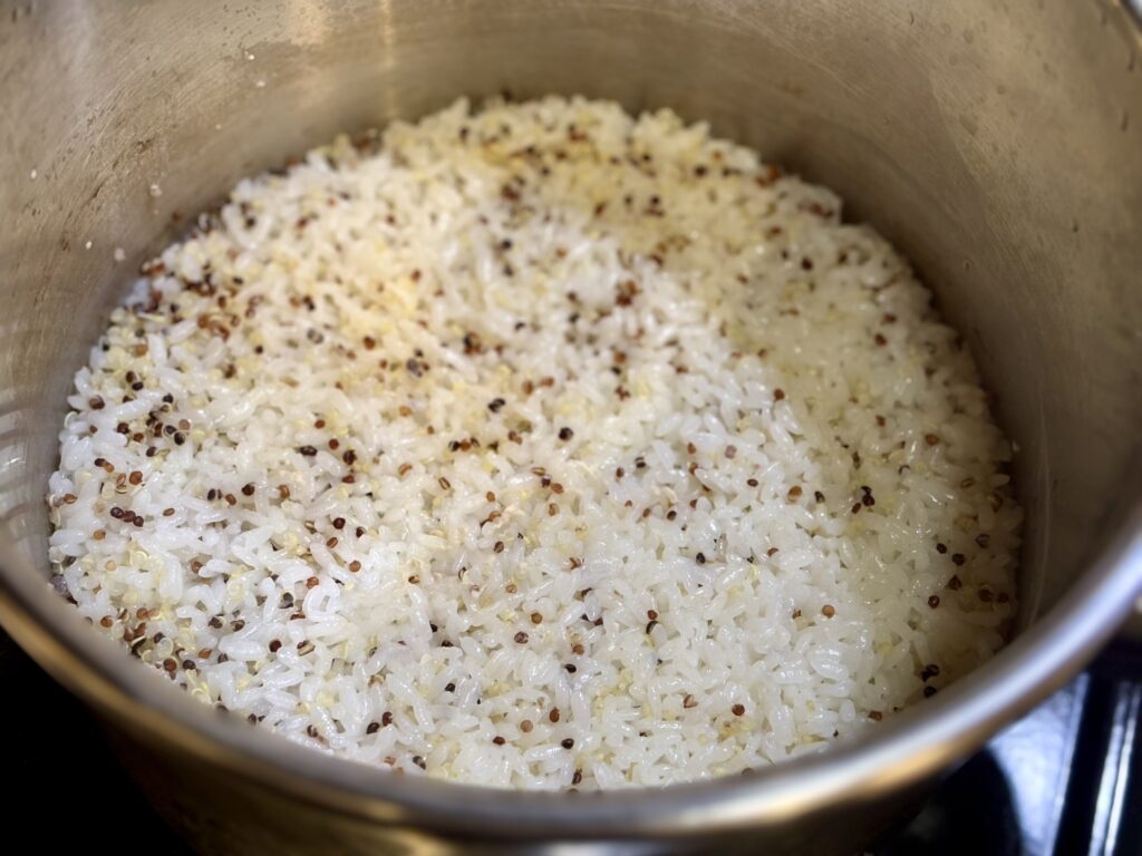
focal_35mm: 52
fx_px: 1716
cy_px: 428
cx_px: 571
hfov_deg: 36.8
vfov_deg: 28.0
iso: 80
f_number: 1.6
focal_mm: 5.96
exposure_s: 1/50
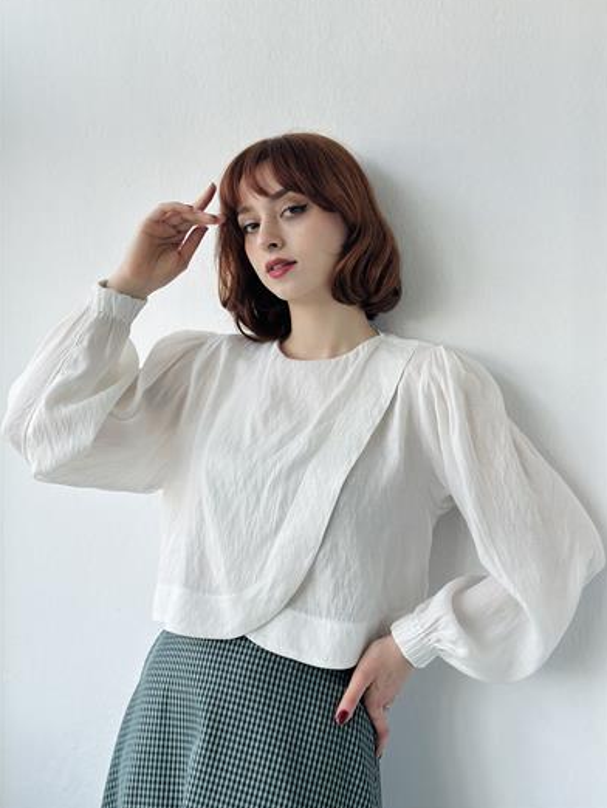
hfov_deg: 29.7
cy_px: 402
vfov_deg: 38.9
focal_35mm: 49
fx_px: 1145
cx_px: 307
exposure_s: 1/623
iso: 80
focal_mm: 6.86
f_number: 1.78
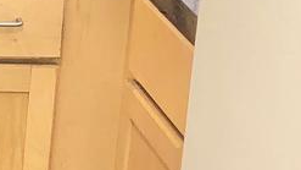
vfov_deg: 6.4
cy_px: 1
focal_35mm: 190
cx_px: -329
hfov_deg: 10.3
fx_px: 1517
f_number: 1.8
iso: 40
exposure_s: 1/15
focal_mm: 3.99
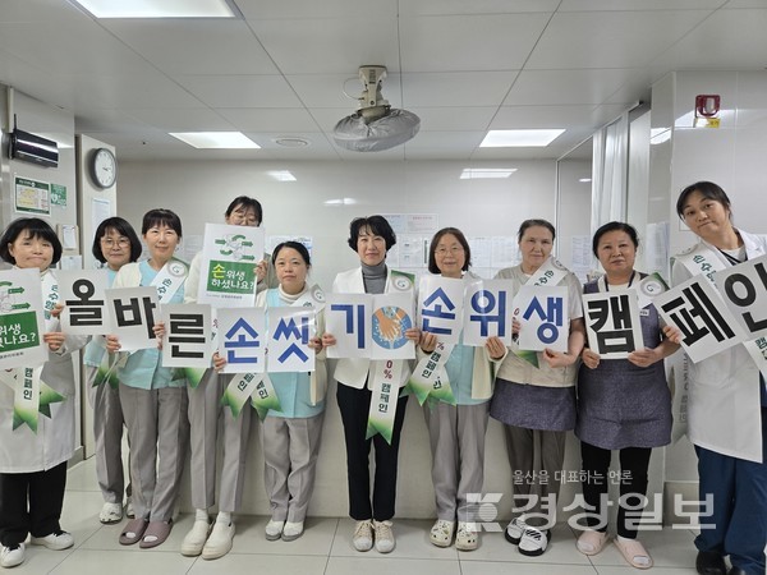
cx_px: 384
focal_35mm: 23
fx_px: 510
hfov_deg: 73.9
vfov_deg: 58.9
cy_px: 288
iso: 100
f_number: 1.8
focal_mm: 5.4
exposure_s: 1/120
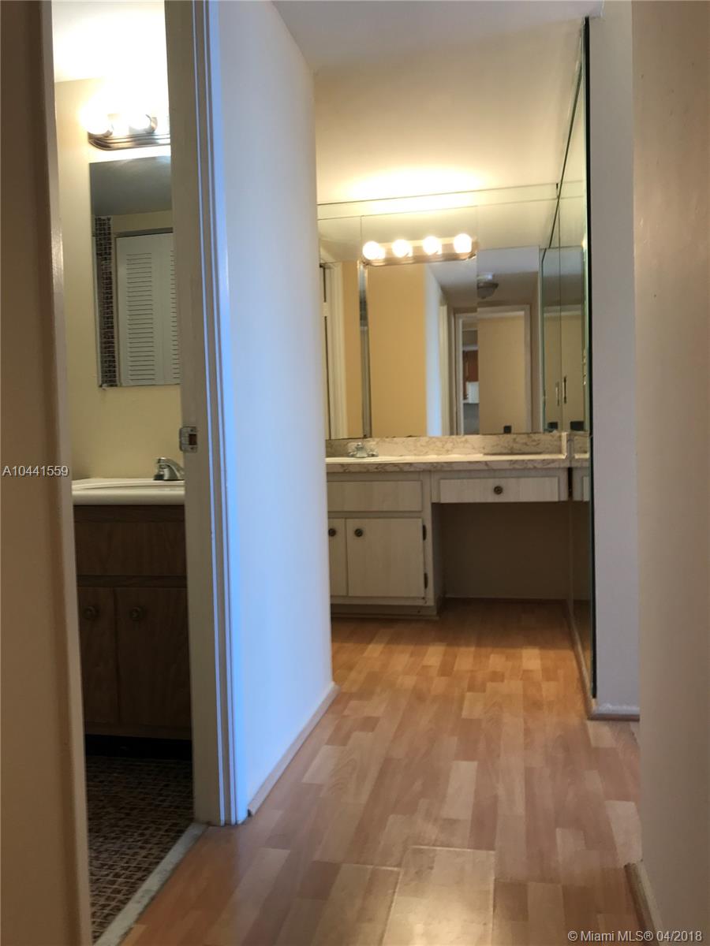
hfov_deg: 49.7
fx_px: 766
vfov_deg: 63.4
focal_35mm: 28
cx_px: 355
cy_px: 473
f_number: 1.8
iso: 32
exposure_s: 1/60
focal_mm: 3.99
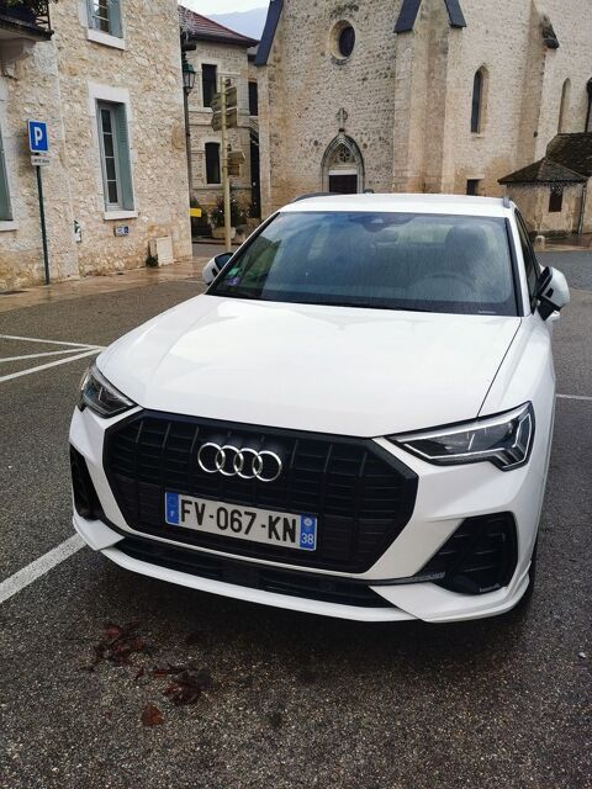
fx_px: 707
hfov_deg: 45.4
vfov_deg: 58.4
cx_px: 296
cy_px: 394
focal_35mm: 31
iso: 50
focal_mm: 5.58
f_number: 1.8
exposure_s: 1/652
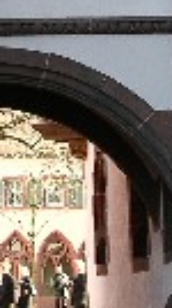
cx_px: -46
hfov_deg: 5.5
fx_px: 1791
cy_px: 3
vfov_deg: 9.7
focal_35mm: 220
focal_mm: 11.6
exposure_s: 1/25.7
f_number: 4.7
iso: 50
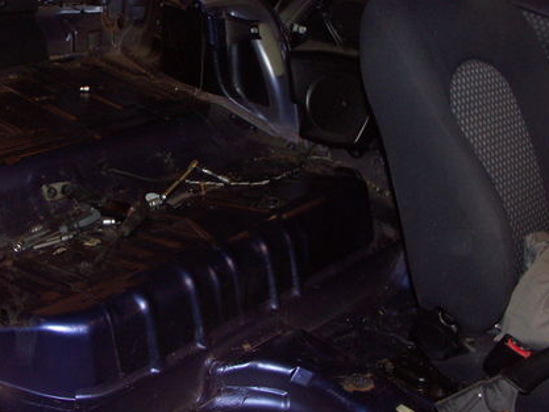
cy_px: 125
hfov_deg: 43.0
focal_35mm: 43
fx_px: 682
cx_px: 165
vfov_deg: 33.2
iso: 200
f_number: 2.8
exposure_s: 1/50
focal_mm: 7.21
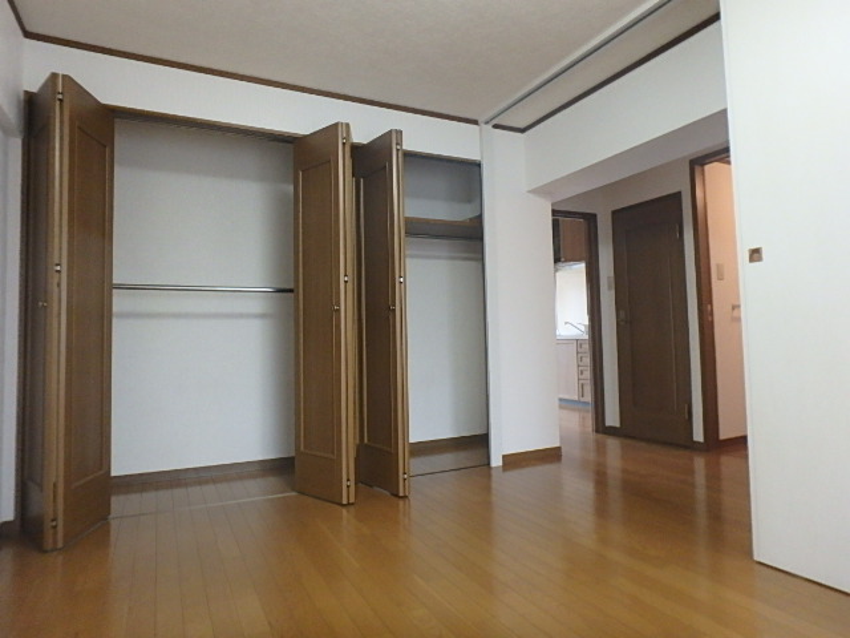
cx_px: 425
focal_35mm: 21
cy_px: 319
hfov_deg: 79.0
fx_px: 516
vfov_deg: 63.4
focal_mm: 3.7
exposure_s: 1/30
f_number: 3.5
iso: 500
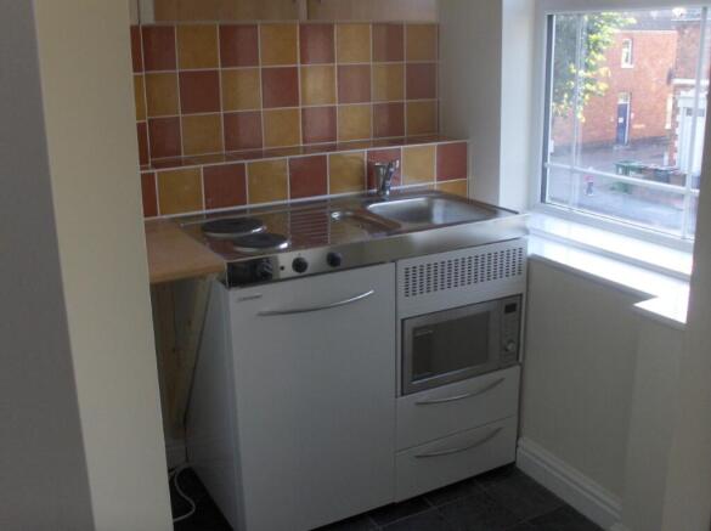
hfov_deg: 63.5
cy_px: 266
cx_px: 356
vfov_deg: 49.6
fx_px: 574
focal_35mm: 28
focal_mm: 5.8
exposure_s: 1/69.5
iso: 200
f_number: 2.8
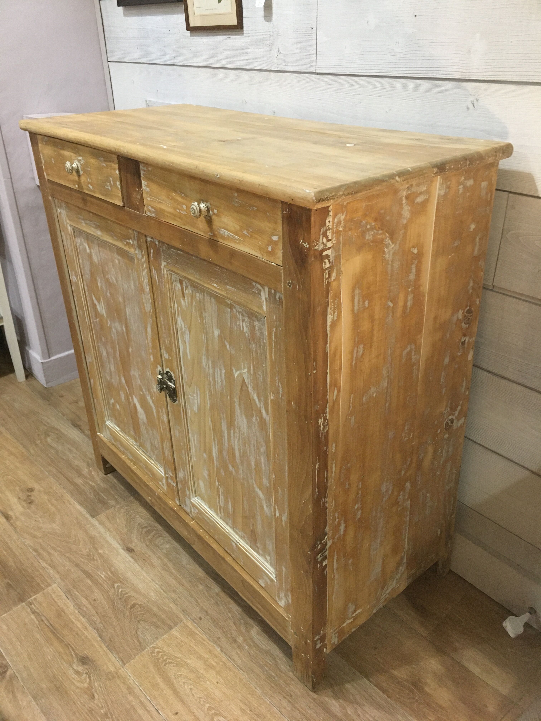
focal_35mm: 29
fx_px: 604
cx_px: 270
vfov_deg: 61.7
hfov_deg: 48.2
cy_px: 360
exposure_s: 1/33
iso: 200
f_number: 2.2
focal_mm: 4.15
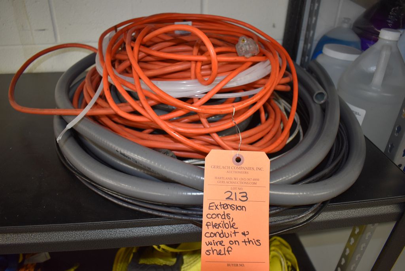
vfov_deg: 48.0
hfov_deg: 67.4
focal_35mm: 27
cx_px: 202
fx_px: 304
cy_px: 136
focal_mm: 18
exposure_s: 1/60
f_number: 4
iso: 800
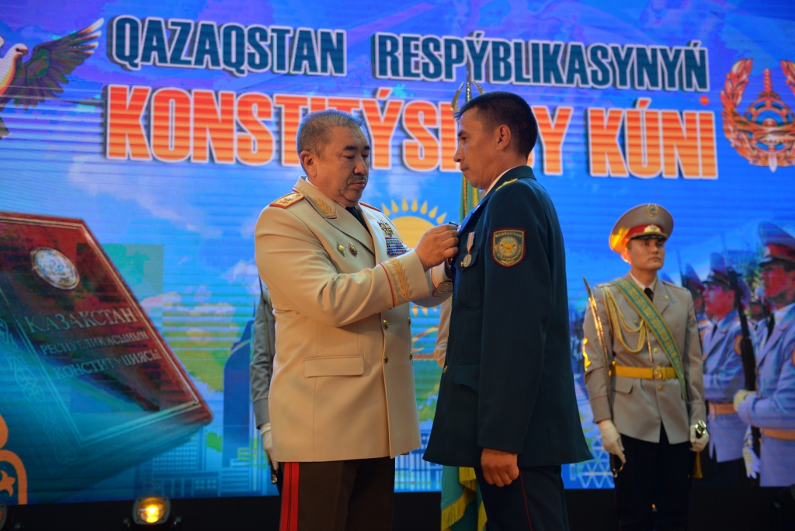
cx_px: 398
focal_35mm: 50
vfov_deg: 27.0
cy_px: 266
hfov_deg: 39.6
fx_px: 1105
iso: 500
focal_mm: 50
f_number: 2.8
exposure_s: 1/320
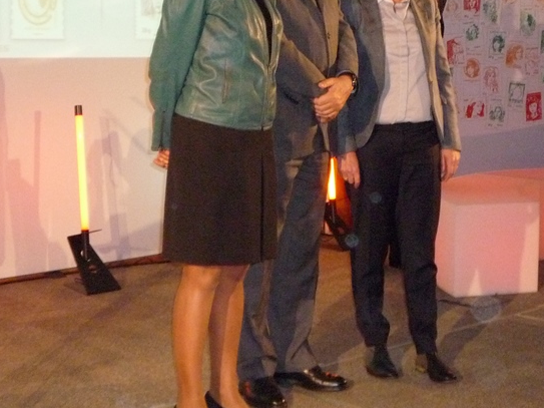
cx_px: 269
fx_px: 1304
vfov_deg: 17.6
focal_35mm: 83
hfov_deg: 23.6
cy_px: 87
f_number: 4.3
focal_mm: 7.8
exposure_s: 1/40
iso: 640
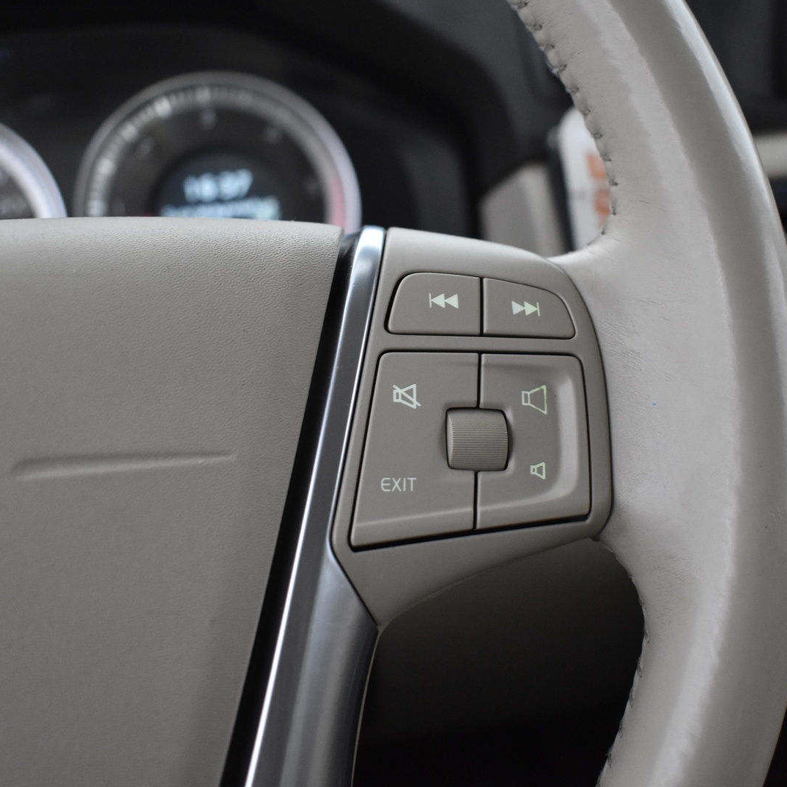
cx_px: 461
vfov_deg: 34.0
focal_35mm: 50
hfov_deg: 33.9
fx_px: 1286
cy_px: 392
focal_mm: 26
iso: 2500
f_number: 4
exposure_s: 1/40
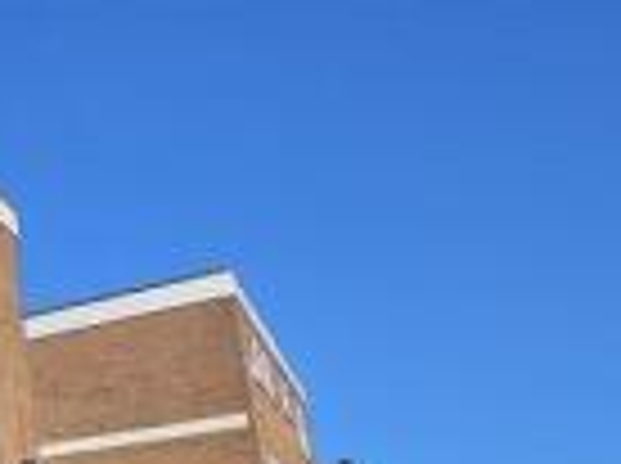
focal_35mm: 55
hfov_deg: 25.0
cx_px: -353
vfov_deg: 25.8
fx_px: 985
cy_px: 399
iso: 50
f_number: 2.2
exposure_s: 1/2805
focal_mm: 2.2
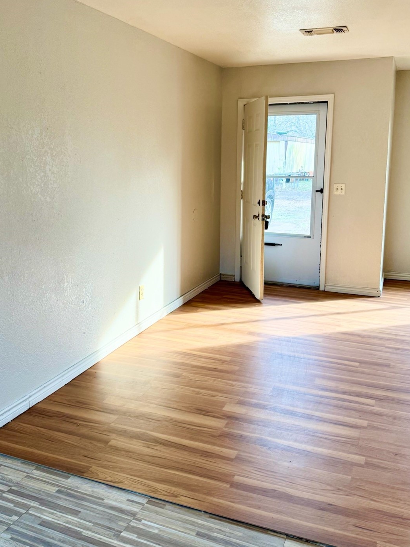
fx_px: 521
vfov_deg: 55.1
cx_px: 185
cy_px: 234
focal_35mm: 33
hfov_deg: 42.9
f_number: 1.78
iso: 125
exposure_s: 1/120
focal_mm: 6.76
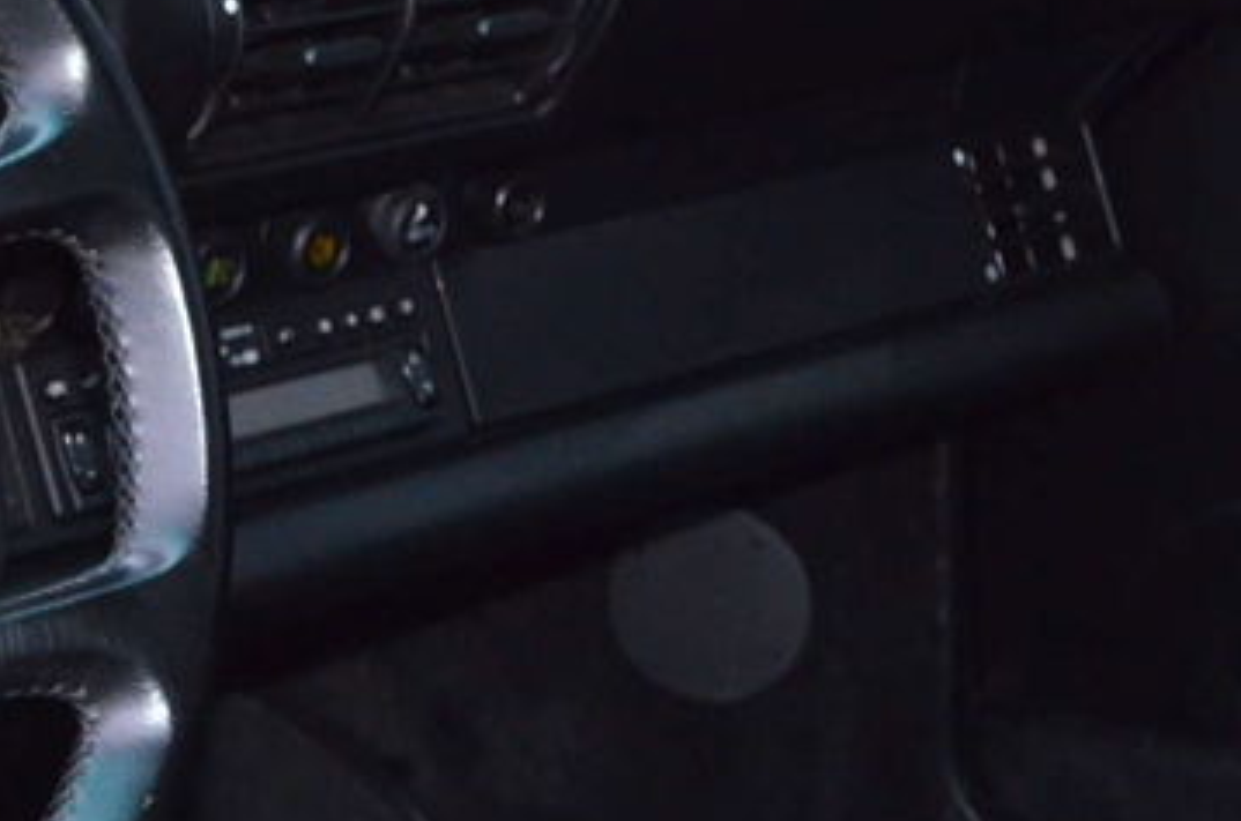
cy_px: 565
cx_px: -340
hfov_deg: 18.6
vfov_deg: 13.2
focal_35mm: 103
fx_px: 3543
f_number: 4
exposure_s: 1/60
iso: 3200
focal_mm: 24
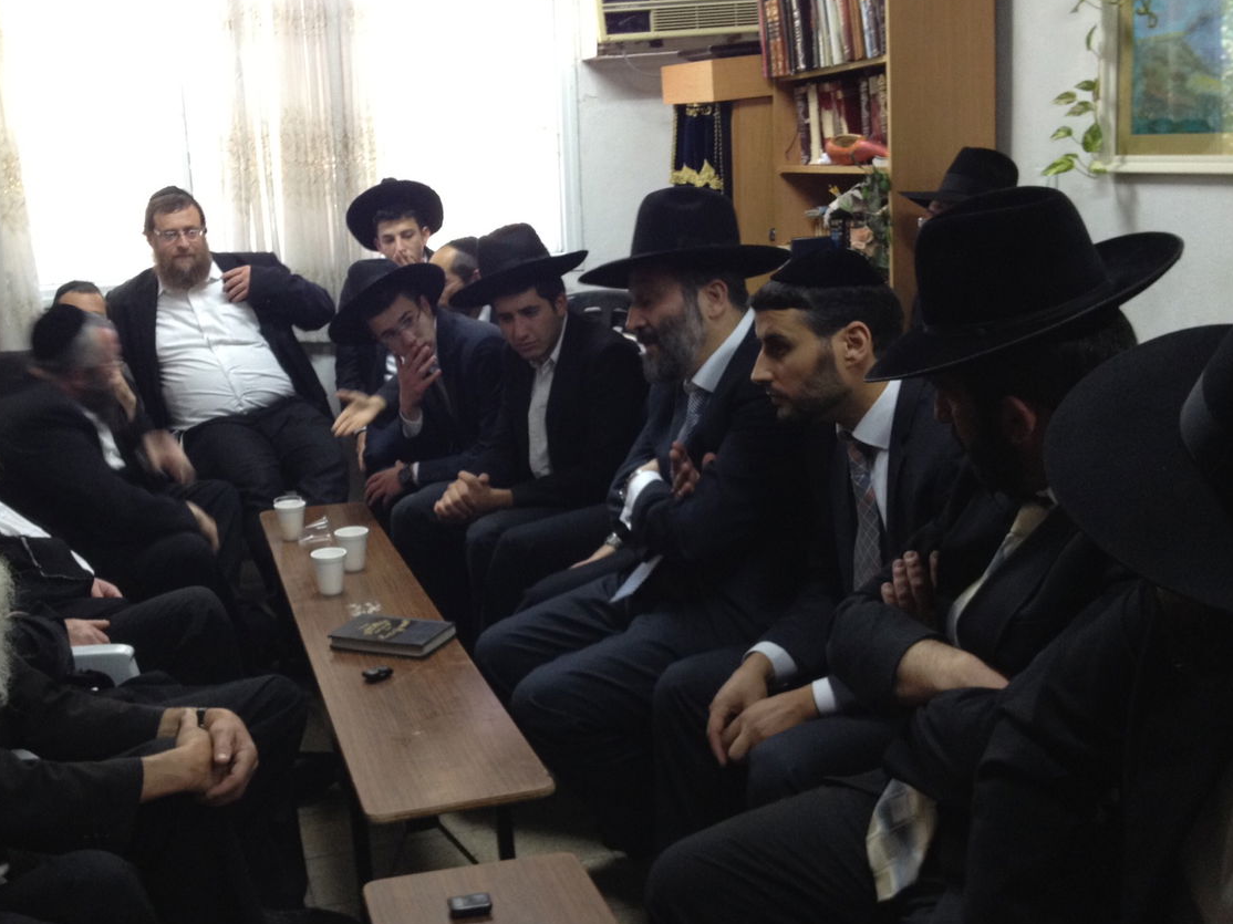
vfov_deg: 32.8
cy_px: 423
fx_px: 1567
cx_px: 478
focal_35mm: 44
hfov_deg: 42.7
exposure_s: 1/20
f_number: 2.4
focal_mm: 4.28
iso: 125
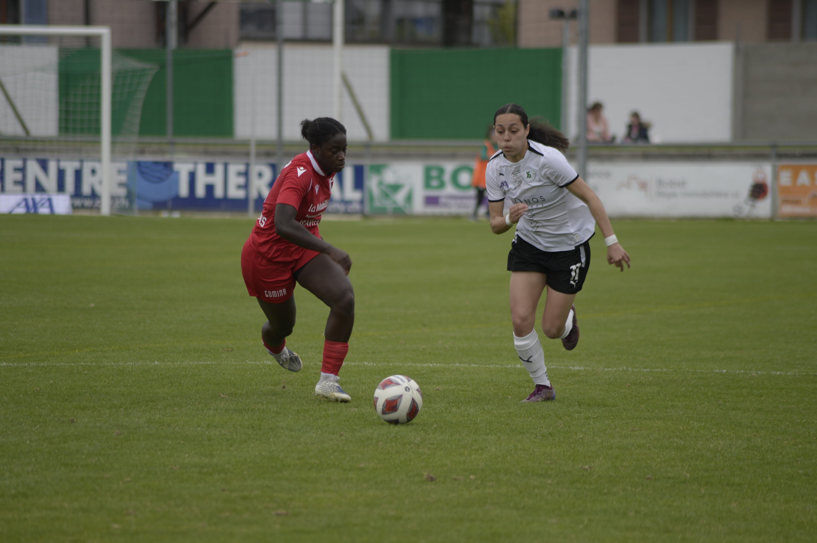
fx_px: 6801
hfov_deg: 6.9
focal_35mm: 300
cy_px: 272
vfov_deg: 4.6
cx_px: 408
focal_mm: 300
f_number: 5.6
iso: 280
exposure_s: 1/640
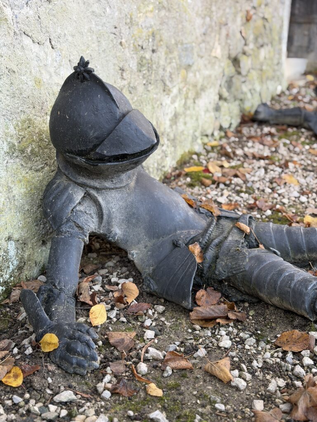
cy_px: 211
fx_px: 586
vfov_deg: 39.7
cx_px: 158
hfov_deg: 30.3
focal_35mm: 48
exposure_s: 1/122
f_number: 1.78
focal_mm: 6.76
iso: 64
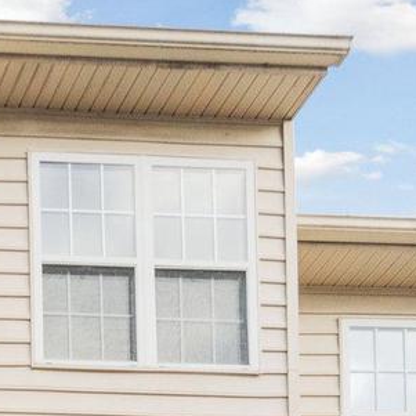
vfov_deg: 23.6
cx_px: 225
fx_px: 884
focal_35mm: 65
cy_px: 528
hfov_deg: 26.5
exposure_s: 1/250
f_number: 8
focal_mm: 16
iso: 1250
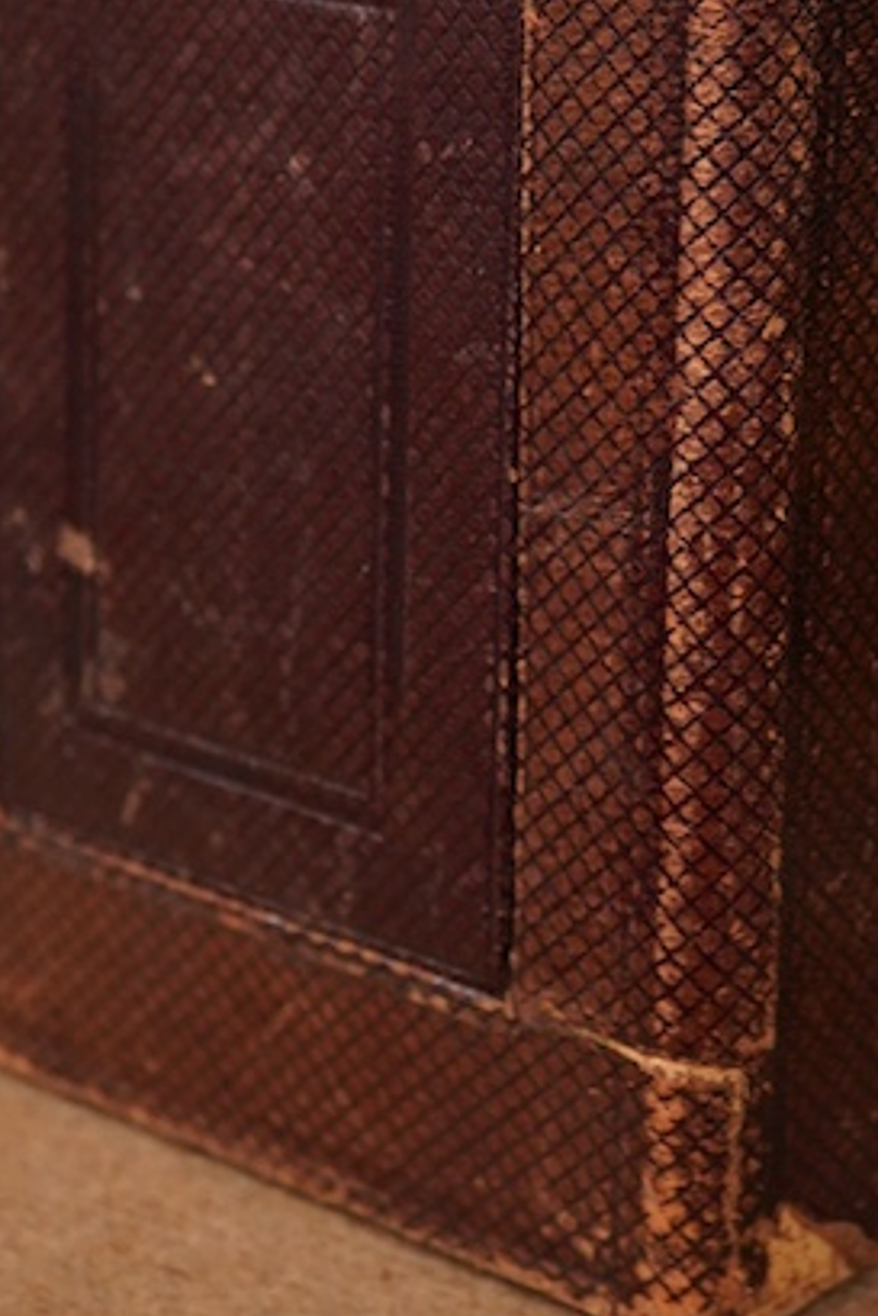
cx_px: 679
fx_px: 3618
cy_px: 348
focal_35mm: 99
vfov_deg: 20.5
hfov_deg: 13.8
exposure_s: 1/125
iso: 1250
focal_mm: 30
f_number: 8
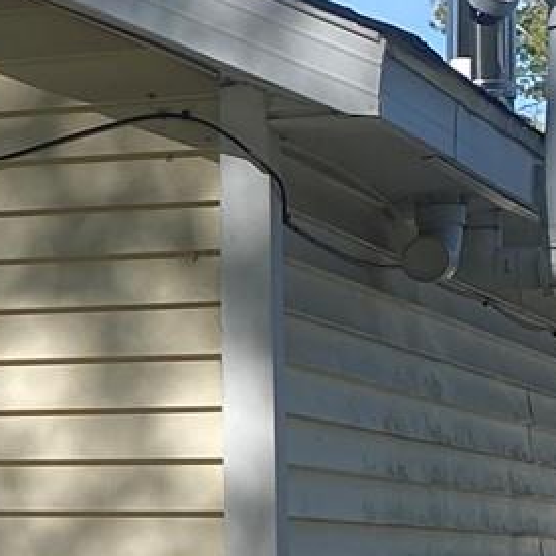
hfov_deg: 8.8
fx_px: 3107
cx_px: -966
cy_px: 526
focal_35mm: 171
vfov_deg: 10.2
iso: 32
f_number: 1.8
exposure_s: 1/2183
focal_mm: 4.25
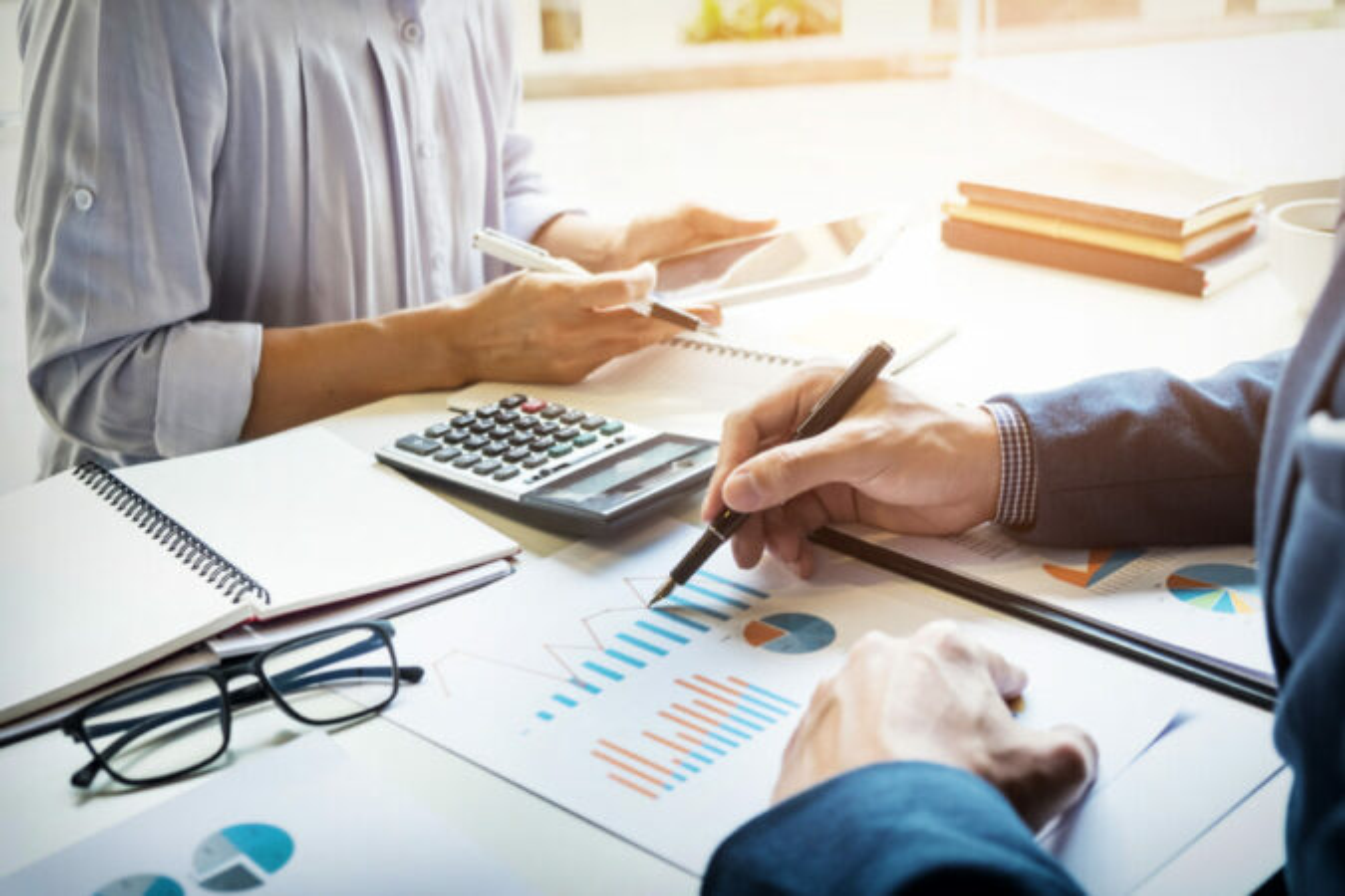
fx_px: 1681
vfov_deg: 29.9
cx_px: 672
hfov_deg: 43.6
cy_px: 448
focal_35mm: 45
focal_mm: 30.2
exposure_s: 1/60
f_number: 3.6
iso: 640
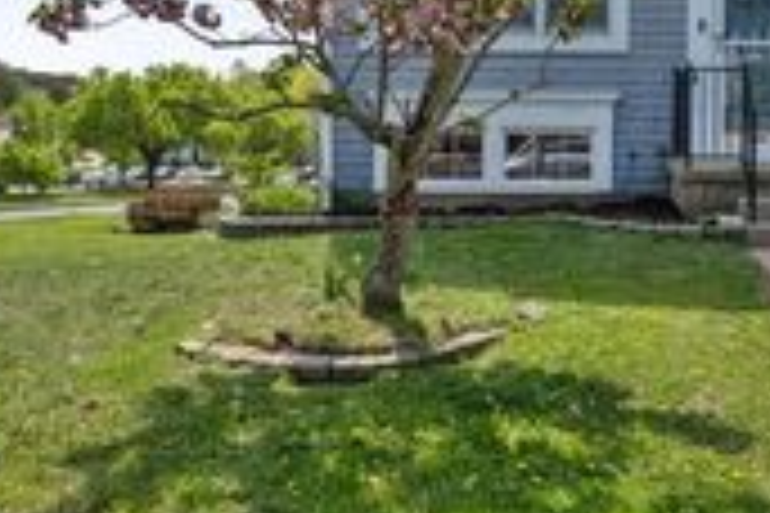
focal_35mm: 41
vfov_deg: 31.9
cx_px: 626
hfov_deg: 44.9
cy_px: 119
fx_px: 877
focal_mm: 14
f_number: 8
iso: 320
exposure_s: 1/500
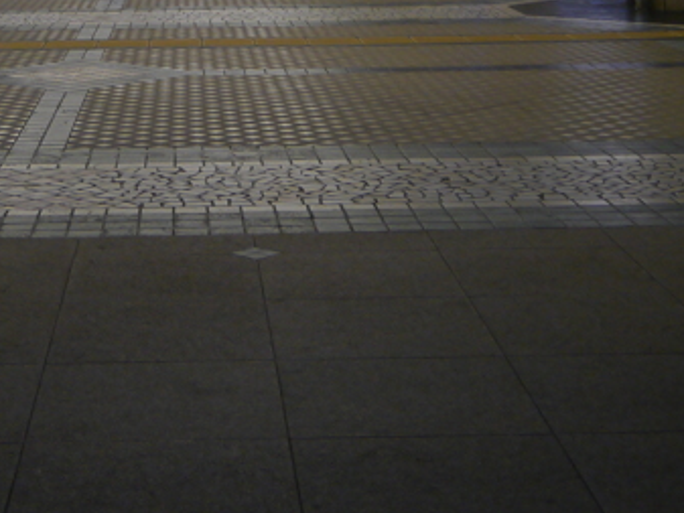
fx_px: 1680
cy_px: -168
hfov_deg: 22.8
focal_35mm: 85
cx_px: 173
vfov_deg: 16.4
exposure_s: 1/60
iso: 400
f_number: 3.5
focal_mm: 14
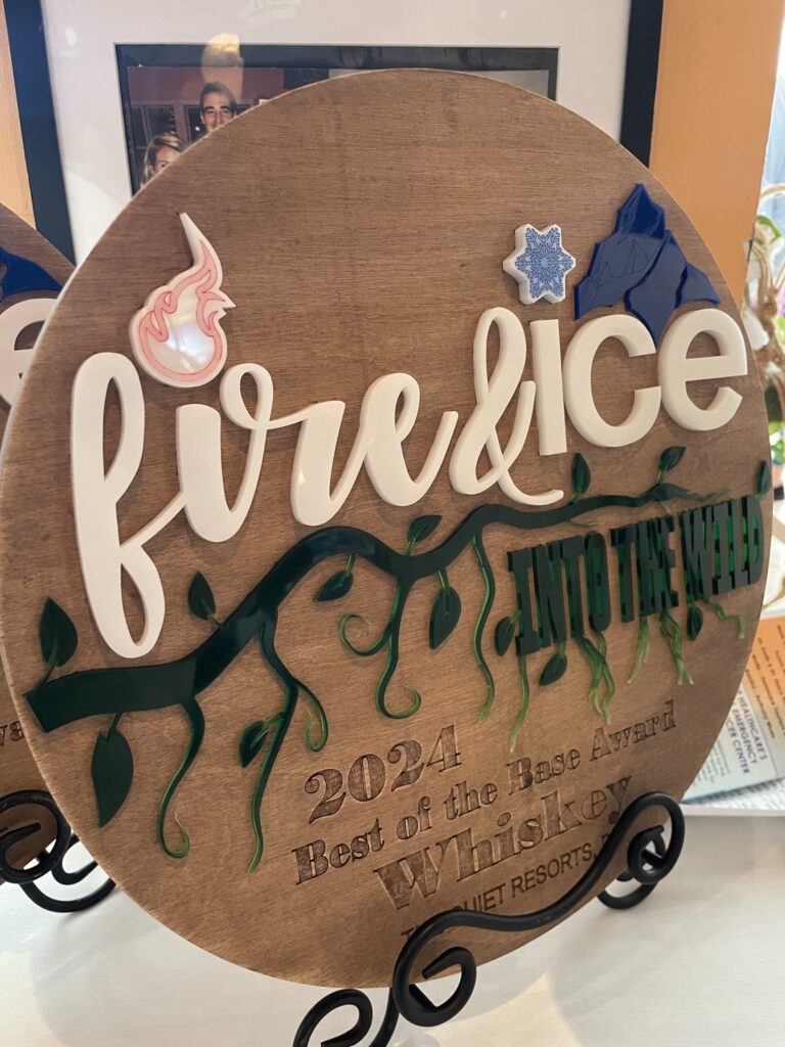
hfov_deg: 53.1
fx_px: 786
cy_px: 524
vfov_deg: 67.3
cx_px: 392
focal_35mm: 26
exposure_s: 1/60
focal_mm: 4.2
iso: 400
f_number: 1.6
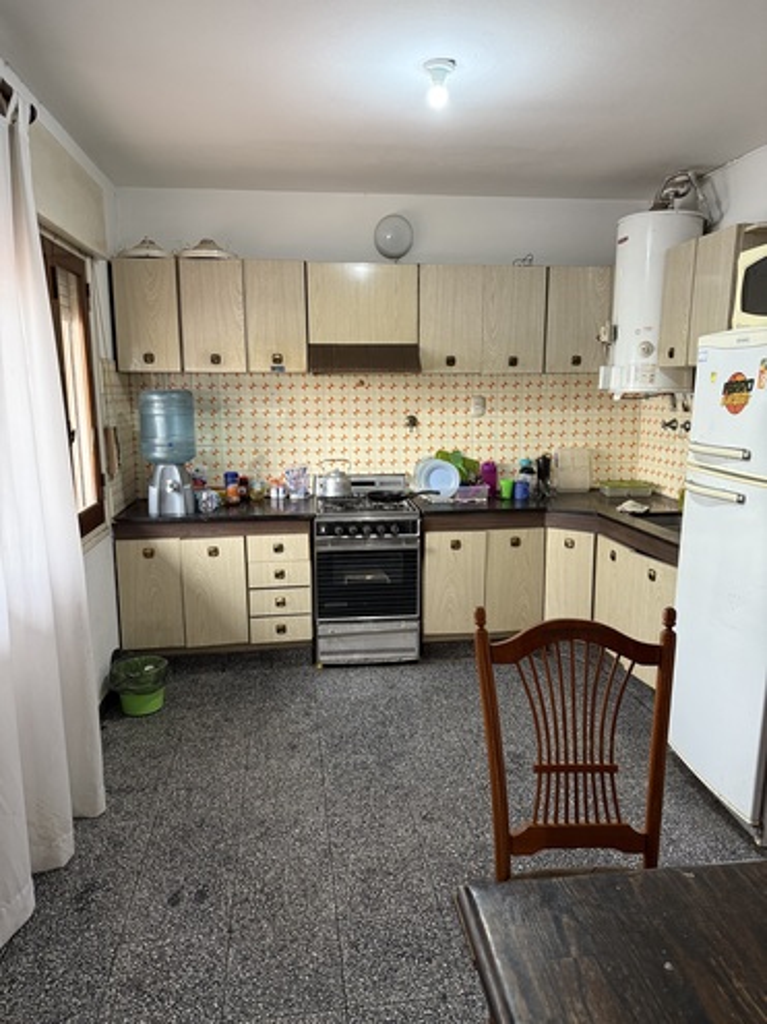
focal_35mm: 24
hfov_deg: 56.8
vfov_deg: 71.6
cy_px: 512
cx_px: 384
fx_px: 709
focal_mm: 6.76
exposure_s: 1/50
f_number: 1.78
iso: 320
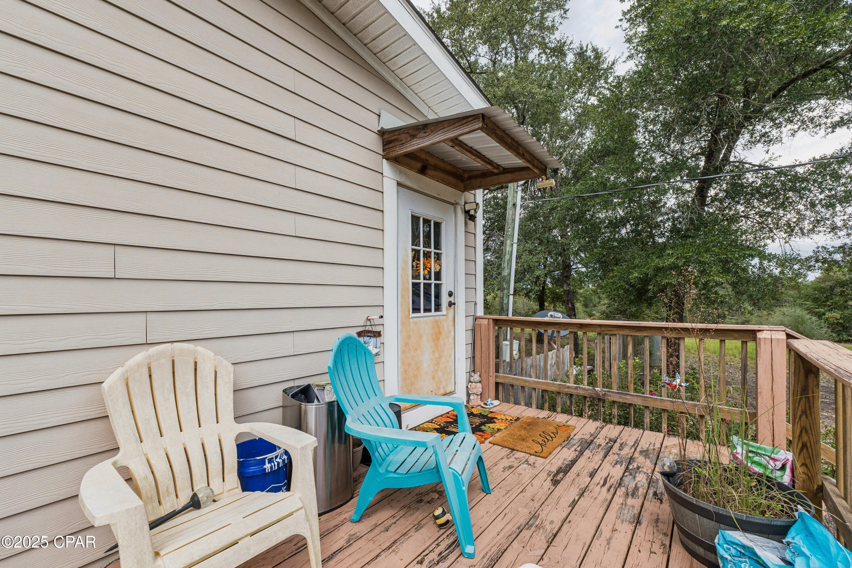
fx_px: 355
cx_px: 426
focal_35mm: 15
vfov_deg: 77.3
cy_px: 284
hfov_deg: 100.4
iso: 320
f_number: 8
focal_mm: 10
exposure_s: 1/400
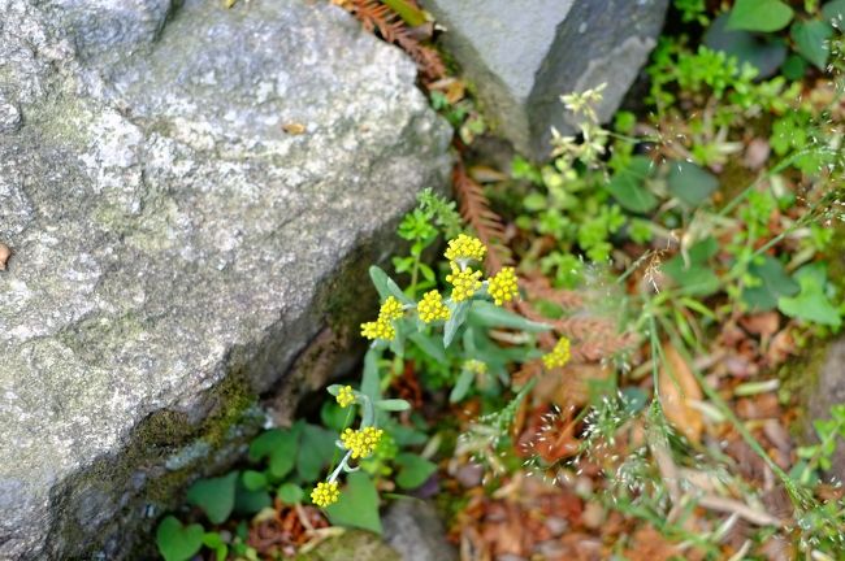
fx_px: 1243
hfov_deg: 37.6
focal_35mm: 53
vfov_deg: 25.5
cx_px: 422
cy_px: 280
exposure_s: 1/160
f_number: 2.8
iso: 200
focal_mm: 35
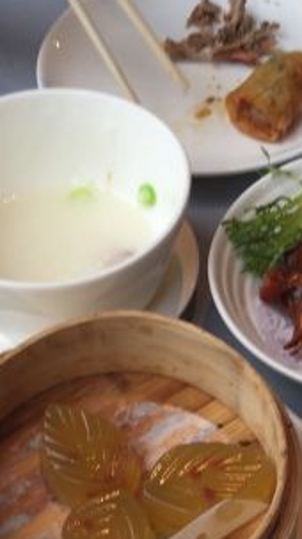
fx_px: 1041
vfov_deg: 26.6
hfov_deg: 16.5
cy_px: 598
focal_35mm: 73
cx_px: 125
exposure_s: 1/50
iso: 32
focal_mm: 4.15
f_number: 2.2
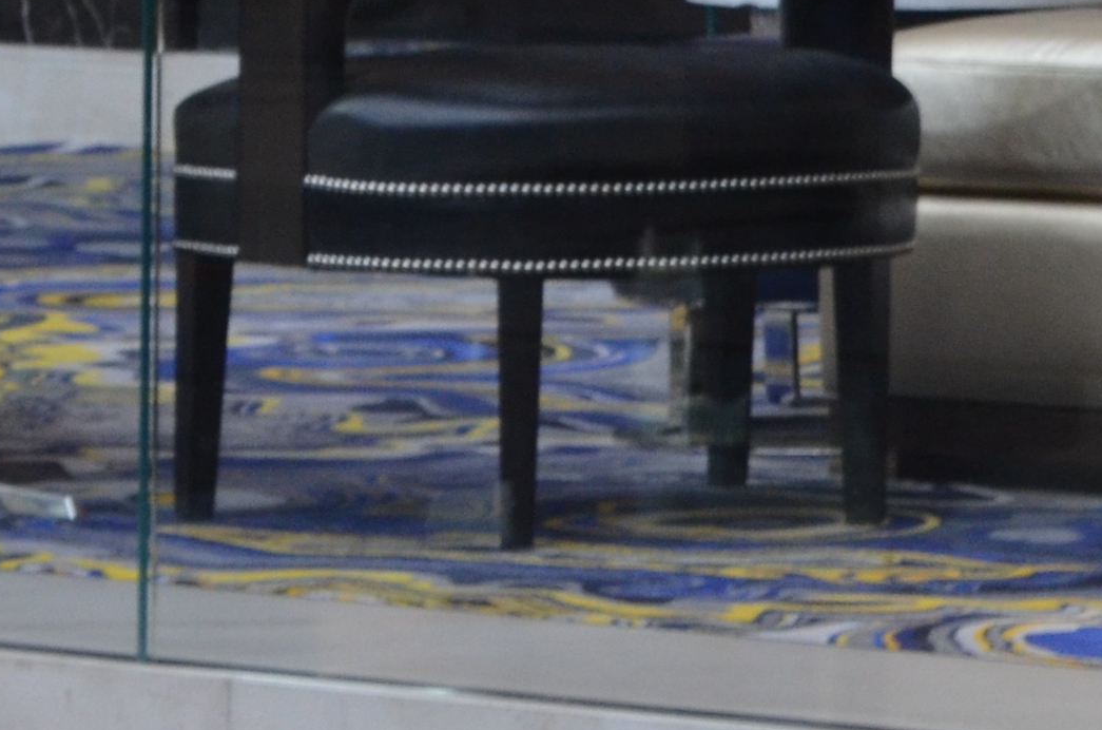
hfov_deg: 5.5
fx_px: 11241
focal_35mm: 368
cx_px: 2455
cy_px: -715
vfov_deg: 3.7
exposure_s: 1/60
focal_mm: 52
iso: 720
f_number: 5.6
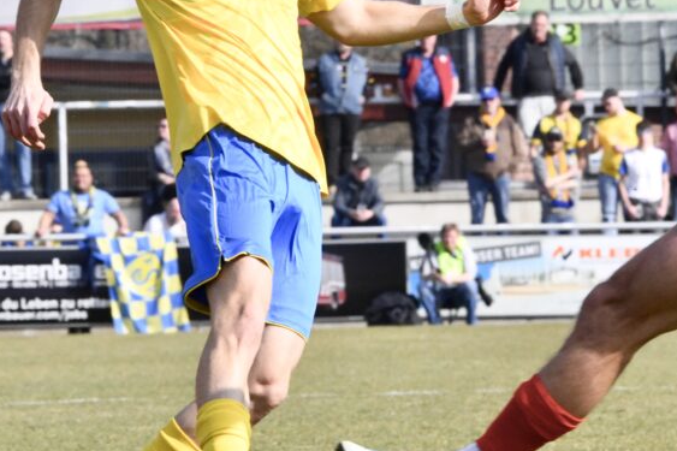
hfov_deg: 3.8
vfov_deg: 2.5
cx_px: 378
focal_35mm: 546
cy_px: 114
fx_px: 10264
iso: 8000
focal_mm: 300
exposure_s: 1/1600
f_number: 22
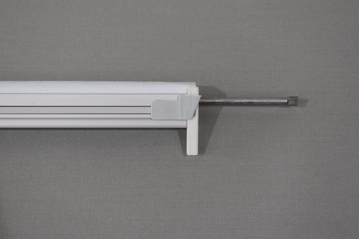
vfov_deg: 18.9
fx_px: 718
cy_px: 120
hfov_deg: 28.1
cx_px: 180
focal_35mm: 72
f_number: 5.6
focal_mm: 48
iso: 320
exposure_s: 1/125
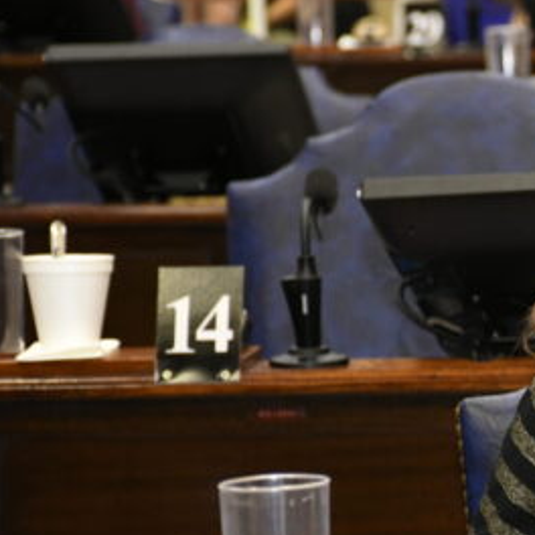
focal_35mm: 297
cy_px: 288
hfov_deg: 5.8
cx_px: 758
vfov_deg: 5.9
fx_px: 5193
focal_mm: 80
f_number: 5.6
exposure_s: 1/80
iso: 2500
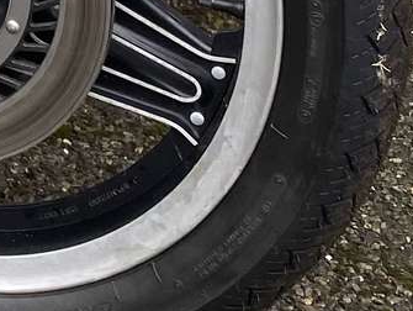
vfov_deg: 8.4
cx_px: -557
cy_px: -548
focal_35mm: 155
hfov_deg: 10.9
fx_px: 1851
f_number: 1.8
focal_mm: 4.25
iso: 50
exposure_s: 1/122
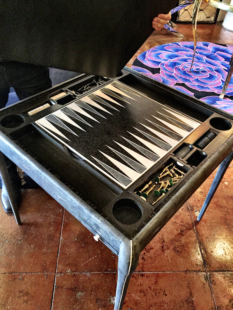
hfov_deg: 48.2
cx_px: 116
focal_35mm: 29
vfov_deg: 61.7
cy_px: 155
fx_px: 260
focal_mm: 4.15
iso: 200
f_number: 2.2
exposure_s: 1/30
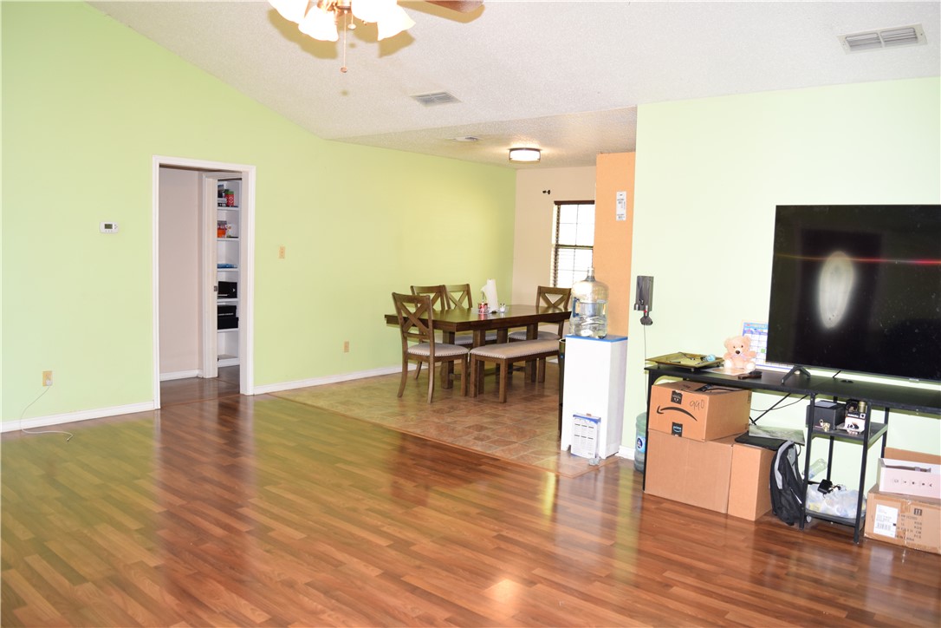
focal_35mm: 27
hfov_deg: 67.4
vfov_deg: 47.9
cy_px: 314
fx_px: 706
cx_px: 470
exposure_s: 1/60
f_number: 4
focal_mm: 18
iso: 800
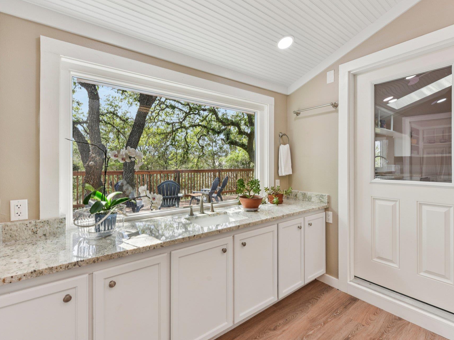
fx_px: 210
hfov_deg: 94.4
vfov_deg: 78.0
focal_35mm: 16
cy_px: 162
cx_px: 237
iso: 100
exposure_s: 1/50
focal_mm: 14
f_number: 8
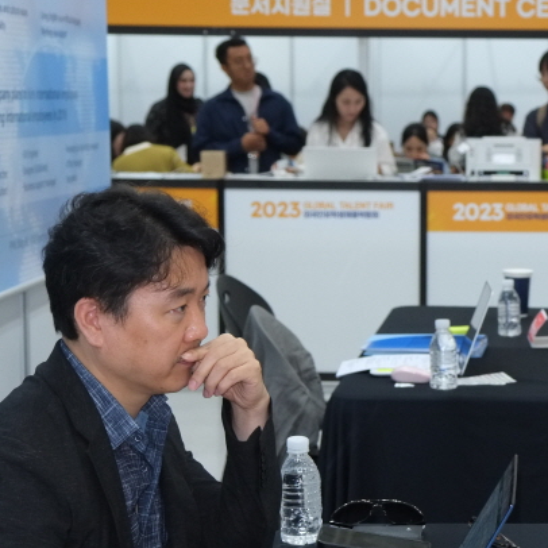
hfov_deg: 17.8
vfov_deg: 18.1
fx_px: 1719
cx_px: 499
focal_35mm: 96
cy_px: 321
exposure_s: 1/125
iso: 1600
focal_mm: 34.3
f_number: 4
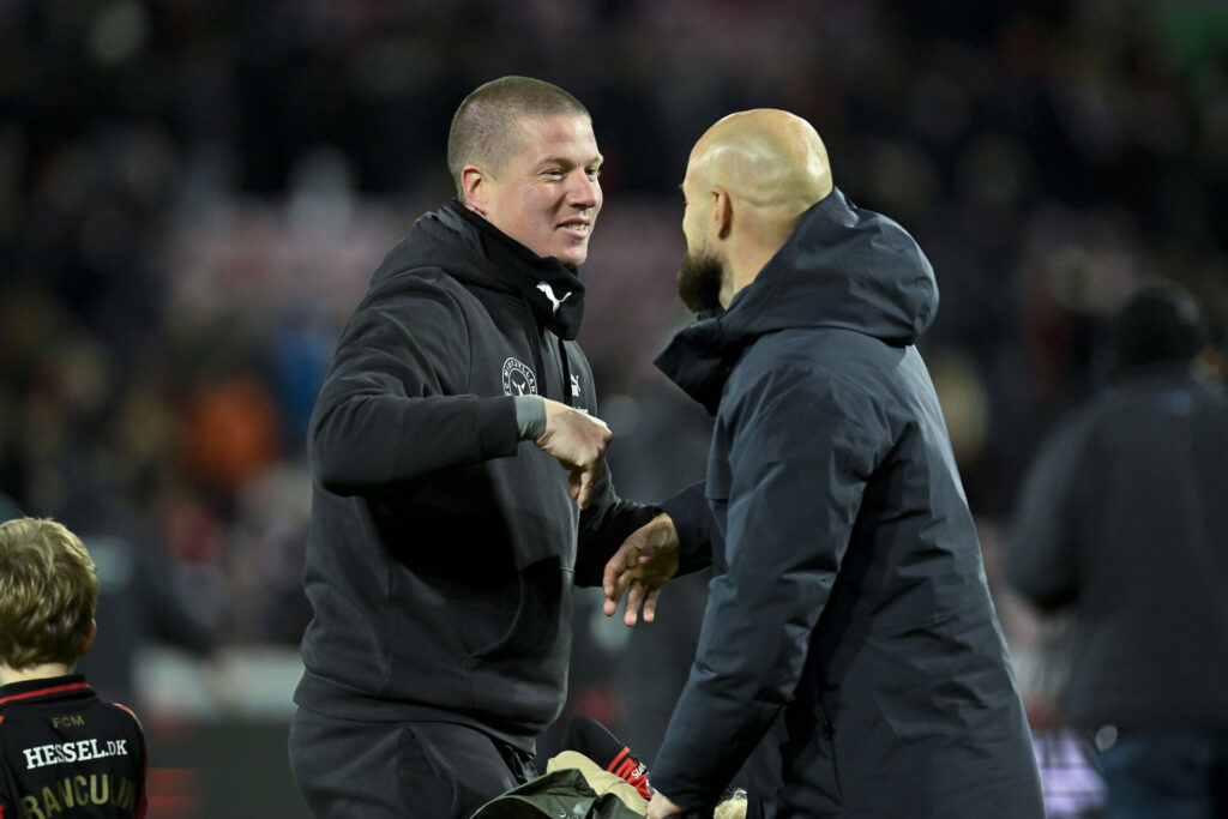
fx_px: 13645
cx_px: 614
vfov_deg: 3.4
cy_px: 410
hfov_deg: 5.2
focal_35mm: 400
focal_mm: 400
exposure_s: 1/2000
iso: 2000
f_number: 4
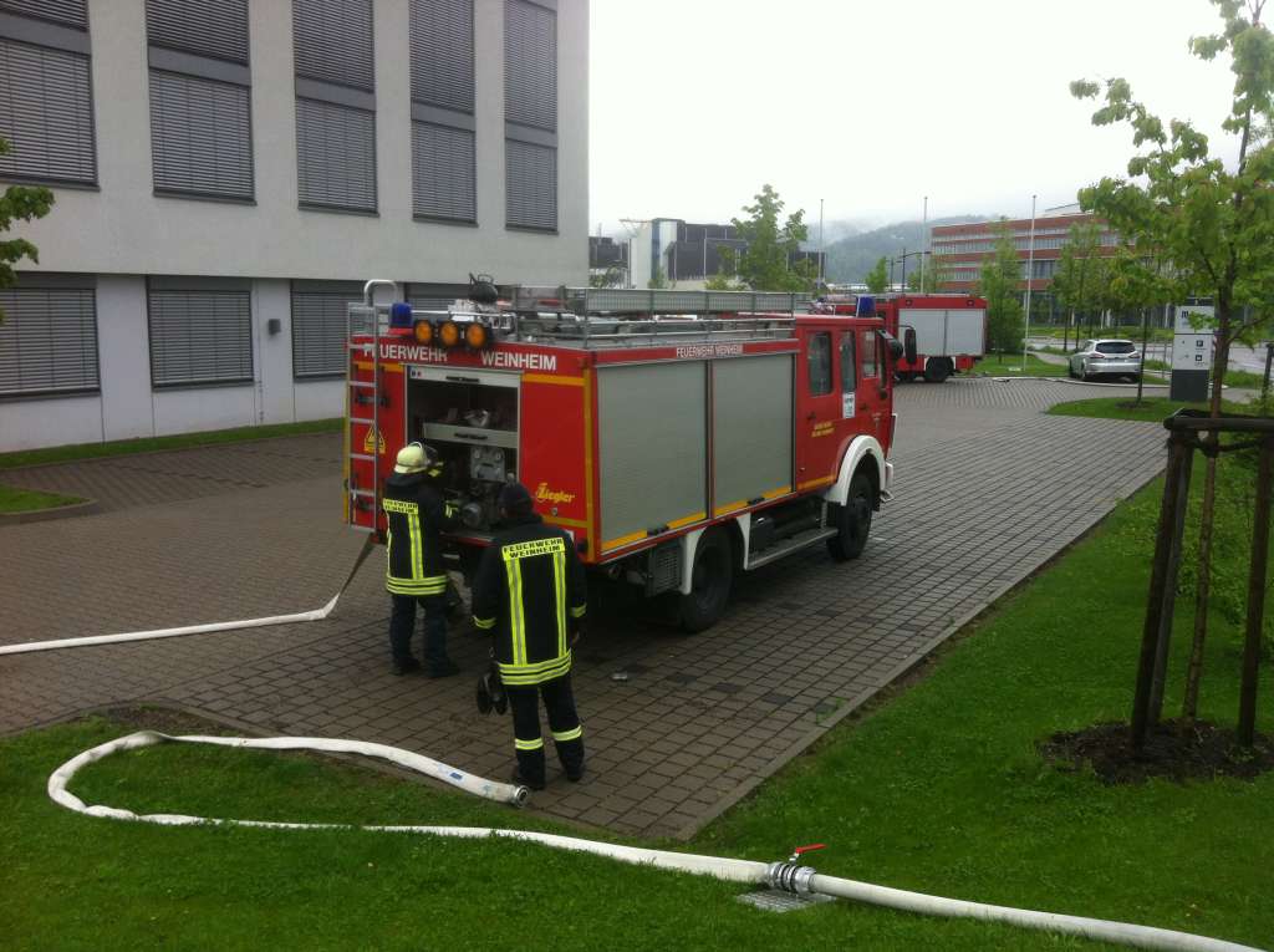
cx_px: 637
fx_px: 1286
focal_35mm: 35
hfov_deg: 52.7
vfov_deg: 40.6
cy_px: 476
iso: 80
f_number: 2.8
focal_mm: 3.85
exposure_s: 1/243
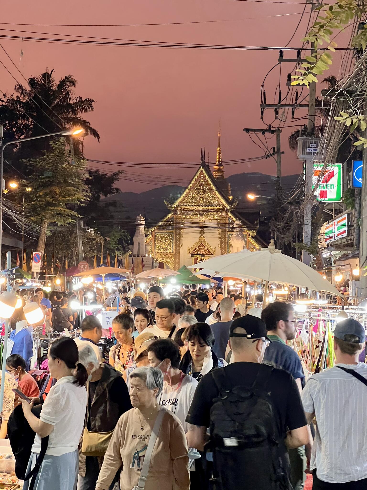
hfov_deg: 19.1
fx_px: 1088
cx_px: 184
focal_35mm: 77
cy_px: 245
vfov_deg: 25.3
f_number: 2.8
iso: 500
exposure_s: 1/50
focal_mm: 9
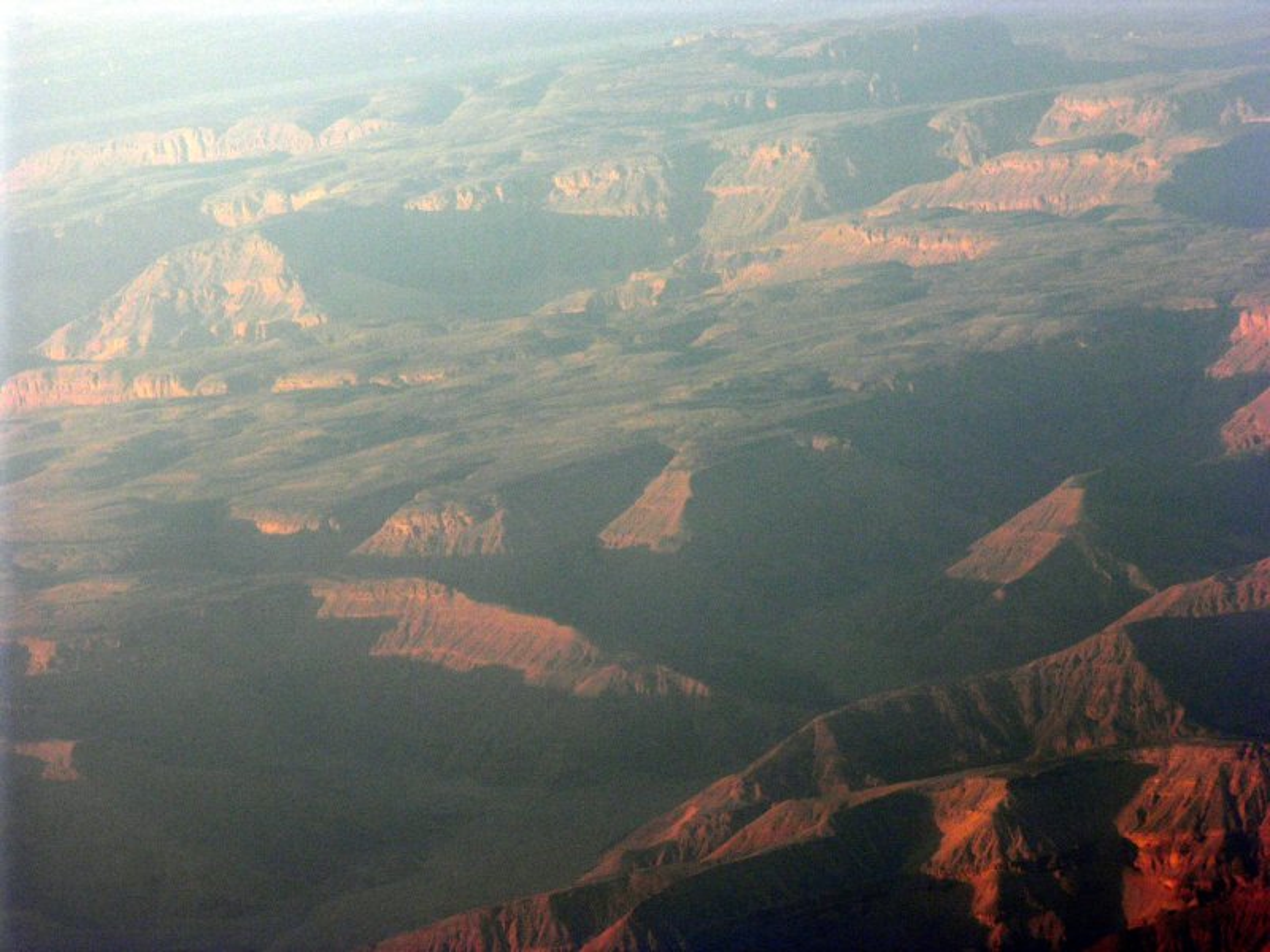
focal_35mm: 279
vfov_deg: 5.3
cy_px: 476
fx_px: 10236
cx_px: 635
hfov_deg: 7.1
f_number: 5.9
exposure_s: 1/75
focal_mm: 71
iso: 50
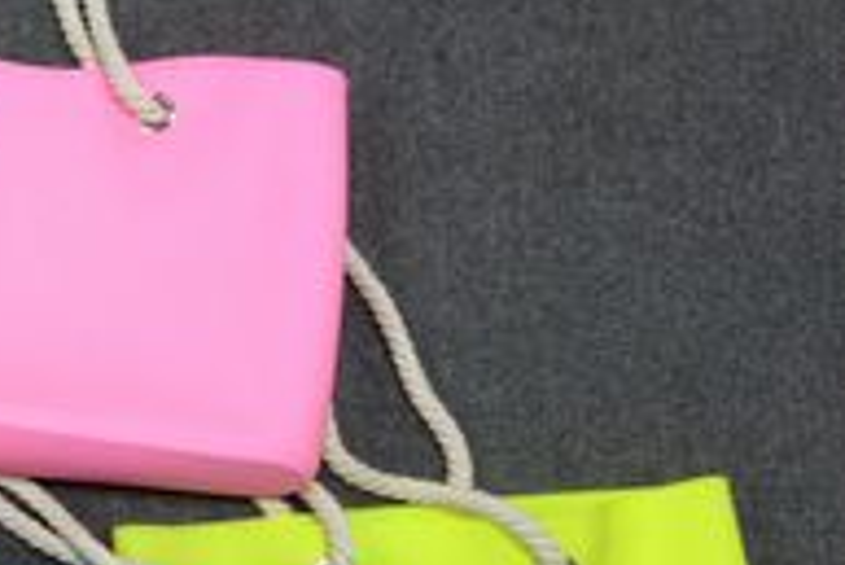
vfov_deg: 15.9
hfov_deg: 22.3
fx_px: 1997
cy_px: 508
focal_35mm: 85
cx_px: -136
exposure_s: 1/20
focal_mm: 4.28
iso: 80
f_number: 2.4
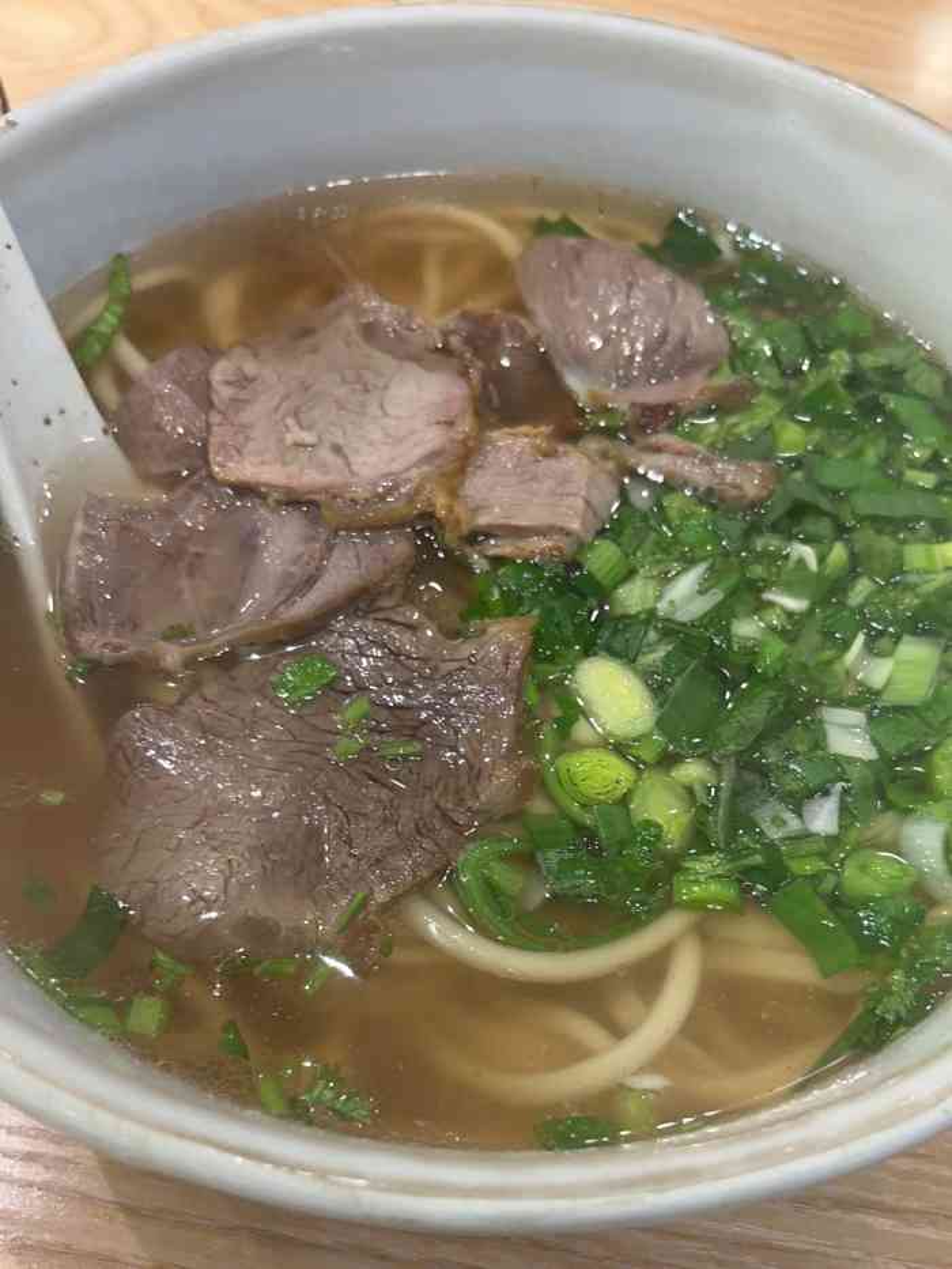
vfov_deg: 32.7
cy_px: 634
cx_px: 476
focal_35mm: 59
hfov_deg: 24.8
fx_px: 2163
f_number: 1.6
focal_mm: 5.1
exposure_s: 1/57
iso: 125
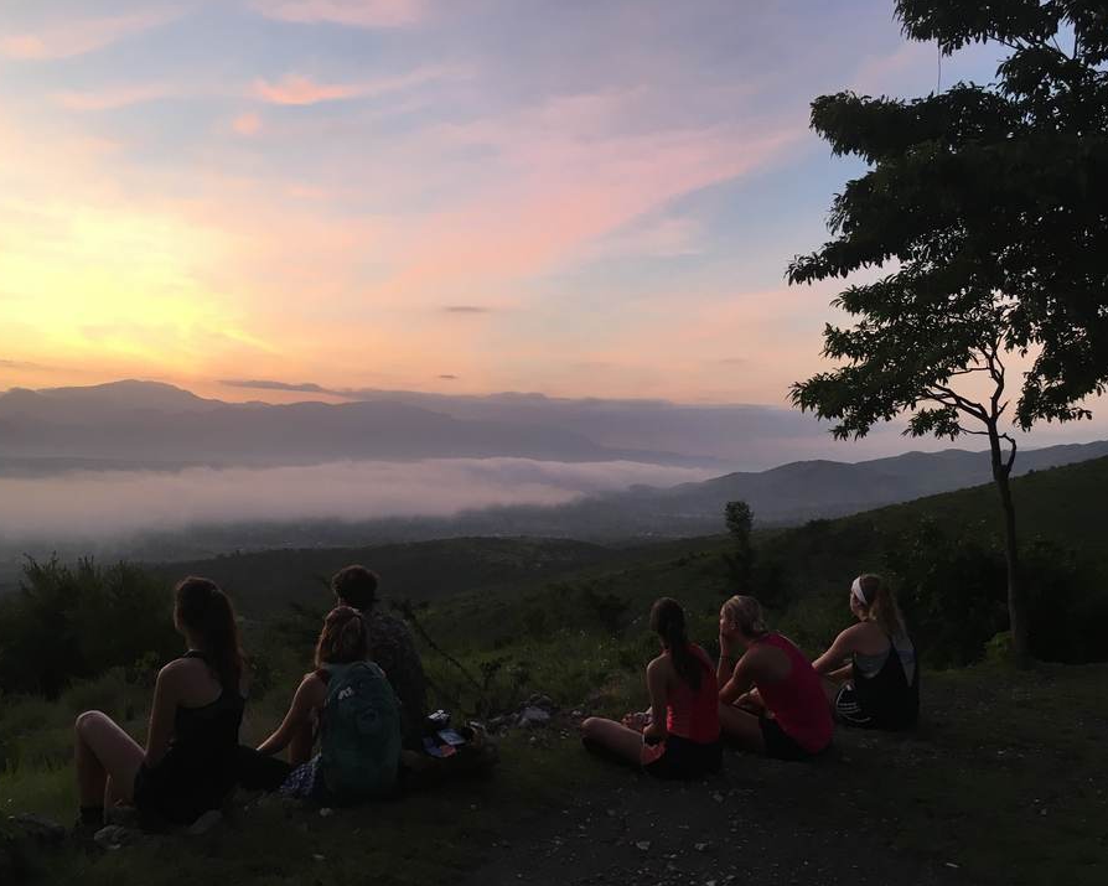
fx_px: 1016
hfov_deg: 57.1
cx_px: 512
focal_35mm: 31
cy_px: 450
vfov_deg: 47.1
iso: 32
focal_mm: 4.15
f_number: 2.2
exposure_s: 1/33
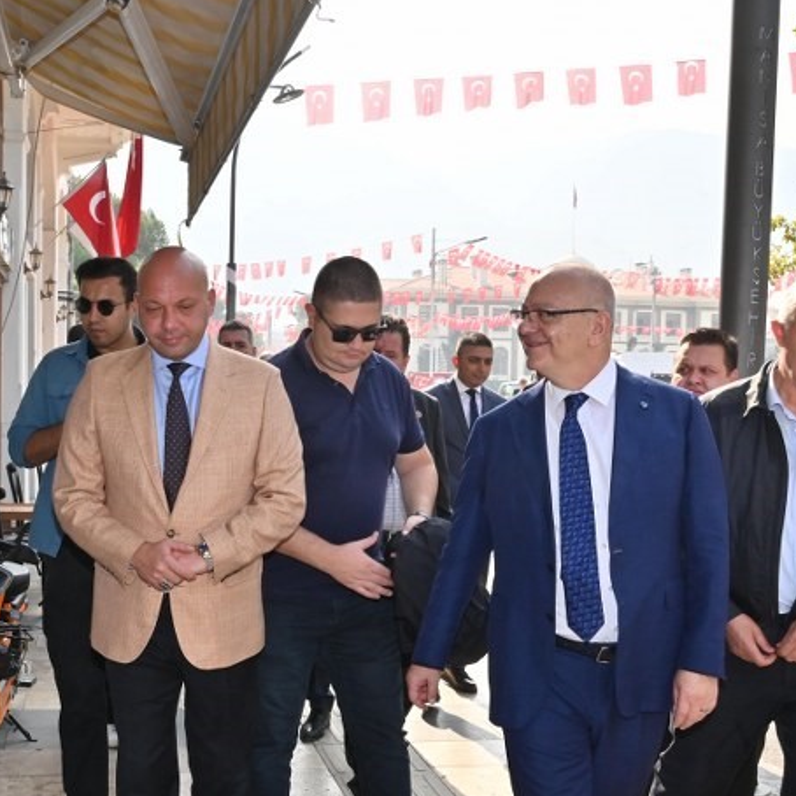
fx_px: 1197
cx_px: 217
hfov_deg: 36.1
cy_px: 551
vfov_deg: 36.3
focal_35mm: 46
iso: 500
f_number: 16
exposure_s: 1/200
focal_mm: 24
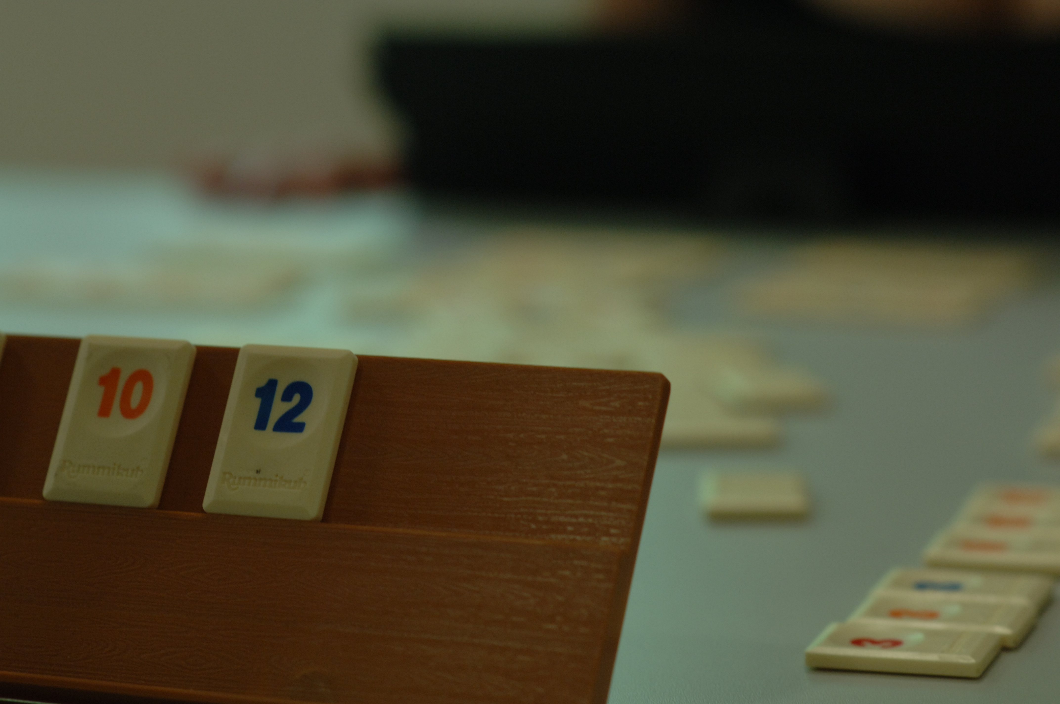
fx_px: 3750
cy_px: 352
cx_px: 530
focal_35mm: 128
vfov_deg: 10.7
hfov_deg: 16.1
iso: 400
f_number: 3.5
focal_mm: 85
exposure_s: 1/90
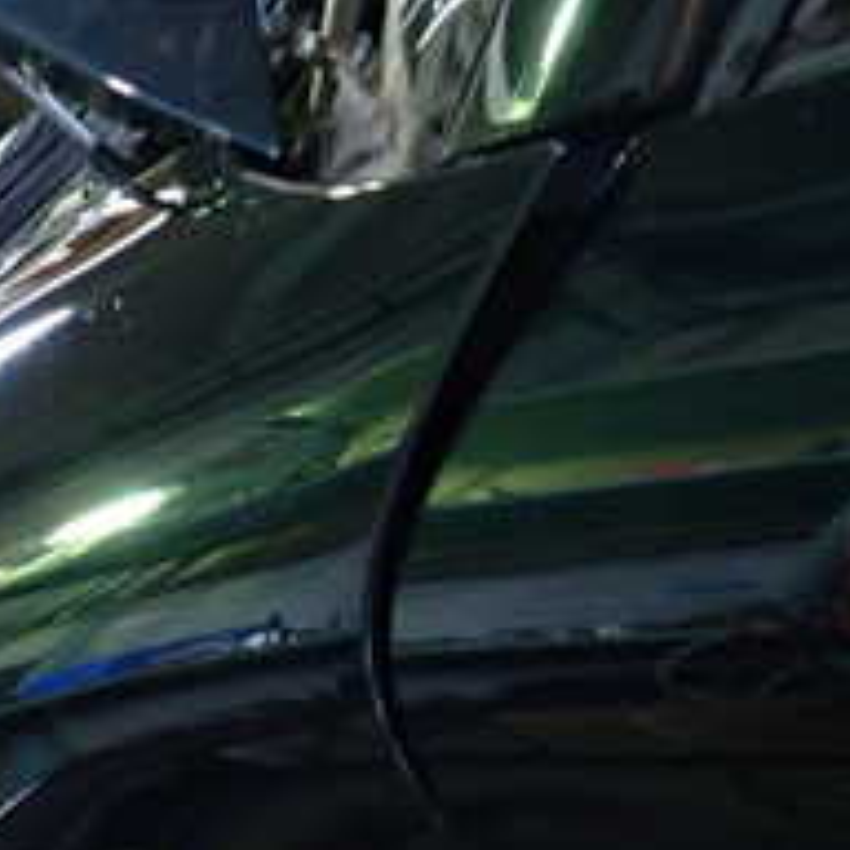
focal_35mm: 69
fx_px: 1917
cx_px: 354
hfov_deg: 25.0
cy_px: 810
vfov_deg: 24.1
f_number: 2
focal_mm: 4.5
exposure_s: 1/30
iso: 320
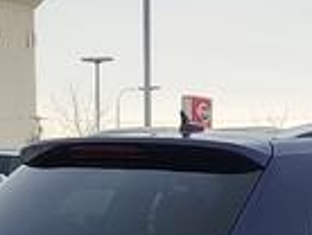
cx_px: 310
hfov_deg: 22.4
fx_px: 758
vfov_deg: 16.4
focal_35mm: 84
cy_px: 330
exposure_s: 1/182
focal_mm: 5.4
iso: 50
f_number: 1.8
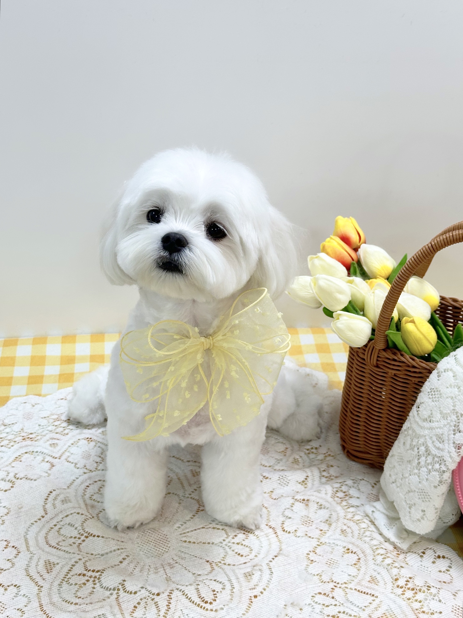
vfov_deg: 39.7
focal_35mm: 48
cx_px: 232
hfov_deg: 30.3
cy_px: 309
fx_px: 856
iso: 64
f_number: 1.78
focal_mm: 6.86
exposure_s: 1/120
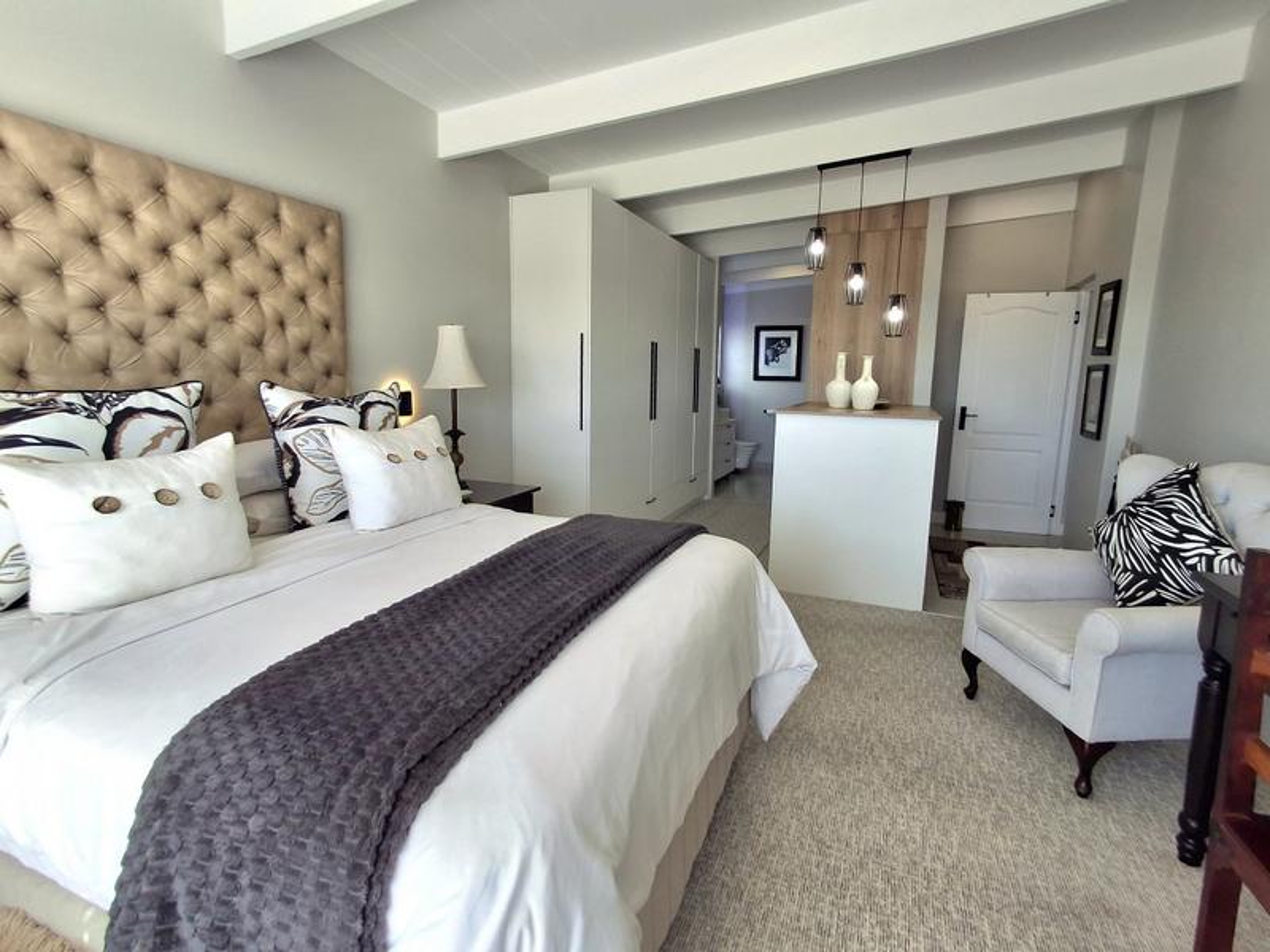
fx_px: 587
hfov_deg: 94.5
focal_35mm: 16
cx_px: 635
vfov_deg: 78.1
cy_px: 476
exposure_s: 1/147
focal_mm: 1.64
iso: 40
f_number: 2.2
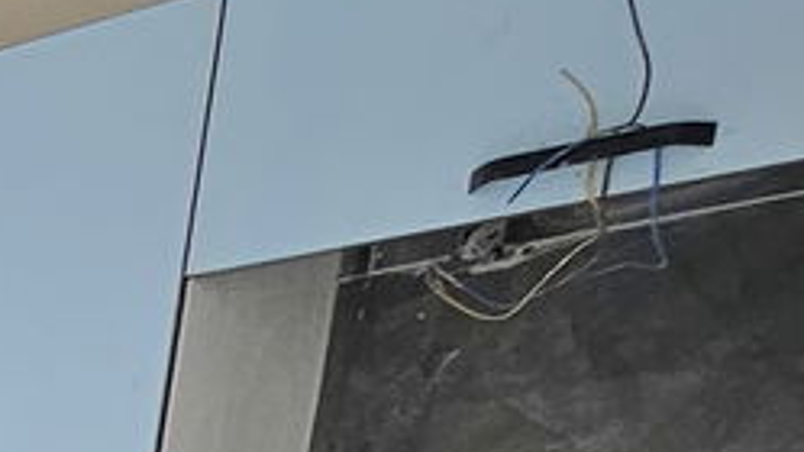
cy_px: 1456
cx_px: -1004
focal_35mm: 91
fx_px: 1940
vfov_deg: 9.5
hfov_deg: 15.6
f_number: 2.2
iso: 100
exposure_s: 1/50.3
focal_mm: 2.2
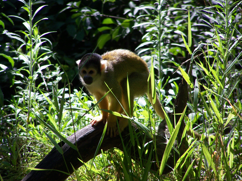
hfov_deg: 5.2
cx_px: 121
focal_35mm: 380
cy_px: 90
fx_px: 2657
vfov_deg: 3.9
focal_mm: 63
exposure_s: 1/400
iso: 80
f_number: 3.7
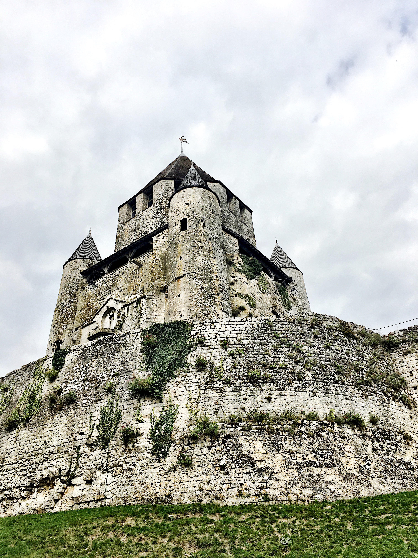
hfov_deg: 48.2
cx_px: 209
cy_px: 279
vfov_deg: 61.7
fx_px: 467
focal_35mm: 29
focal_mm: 4.15
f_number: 2.2
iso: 25
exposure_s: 1/1350
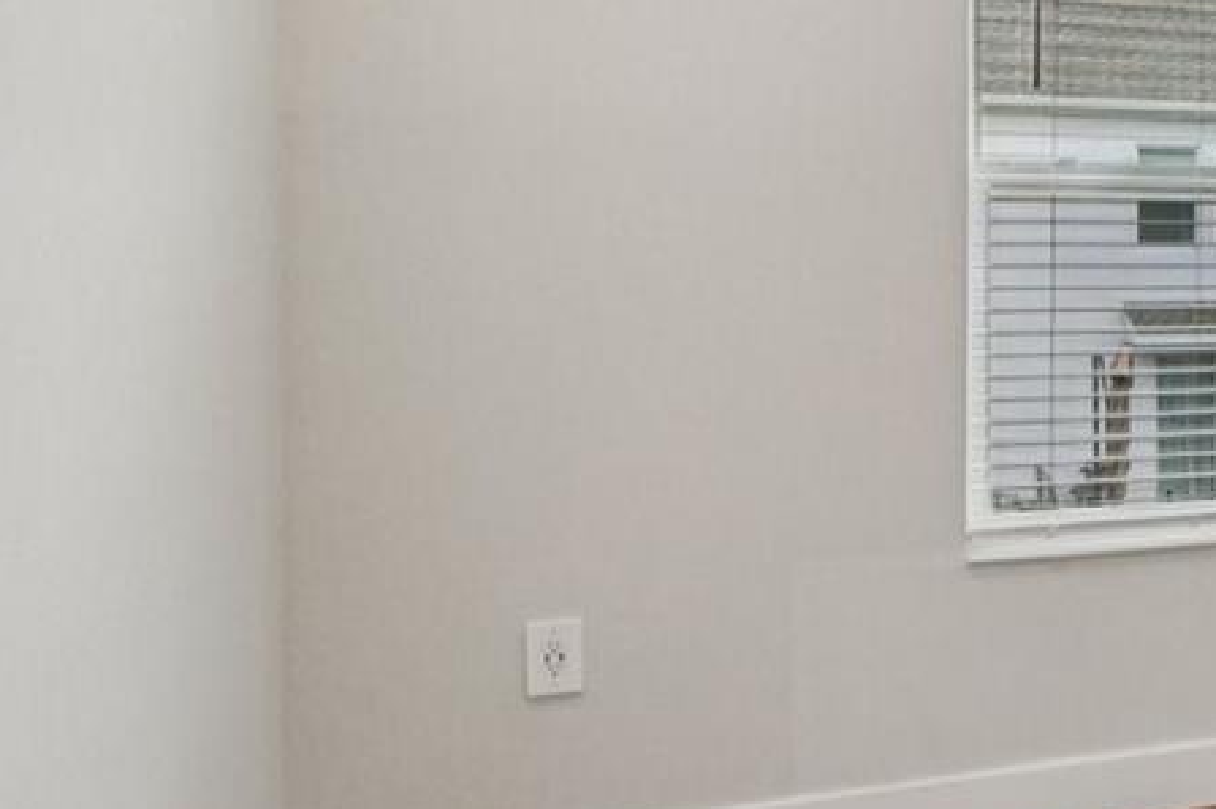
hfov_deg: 26.6
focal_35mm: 50
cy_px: 293
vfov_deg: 26.8
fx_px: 1688
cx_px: 1884
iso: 400
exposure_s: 1/50
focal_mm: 14
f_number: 8
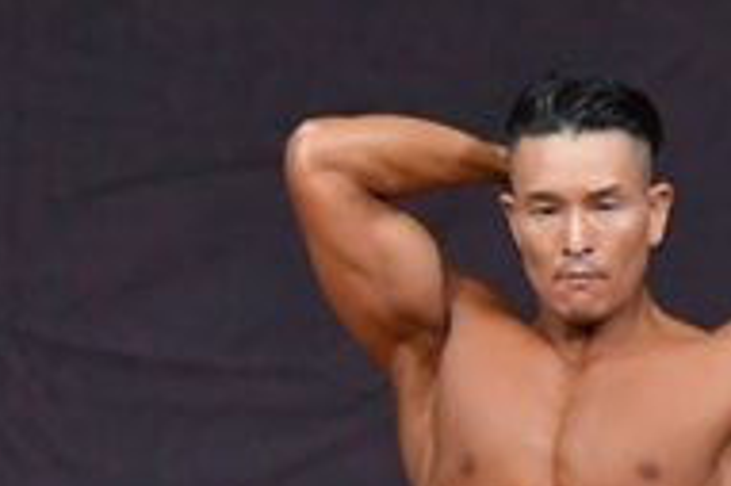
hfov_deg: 1.9
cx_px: 595
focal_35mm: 1096
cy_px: 884
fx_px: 22235
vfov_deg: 1.3
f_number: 5.6
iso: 4000
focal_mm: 180
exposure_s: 1/400
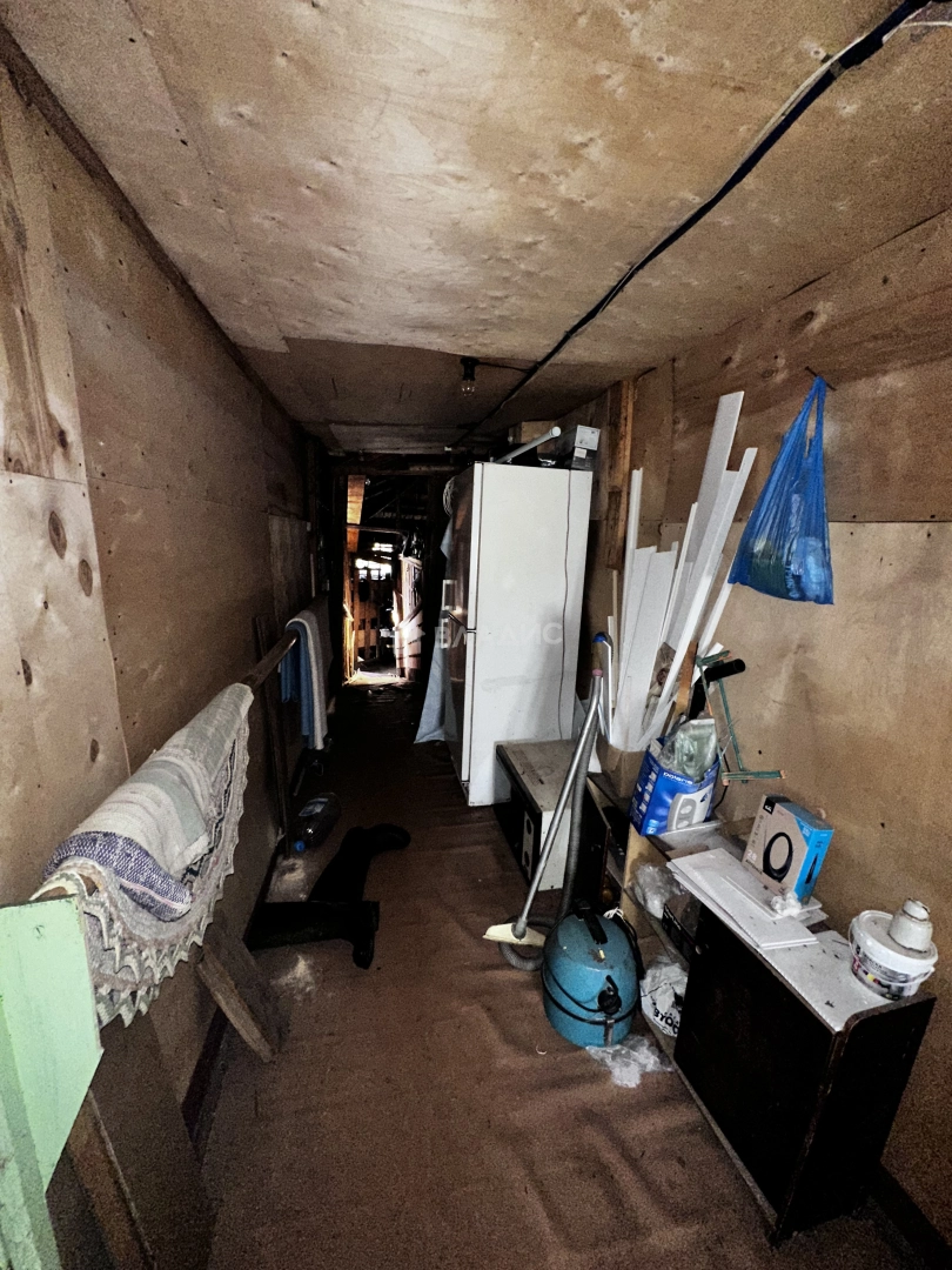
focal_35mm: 14
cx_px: 476
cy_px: 635
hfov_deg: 85.7
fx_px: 513
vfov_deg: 102.1
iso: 320
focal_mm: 2.22
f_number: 2.2
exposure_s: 1/40
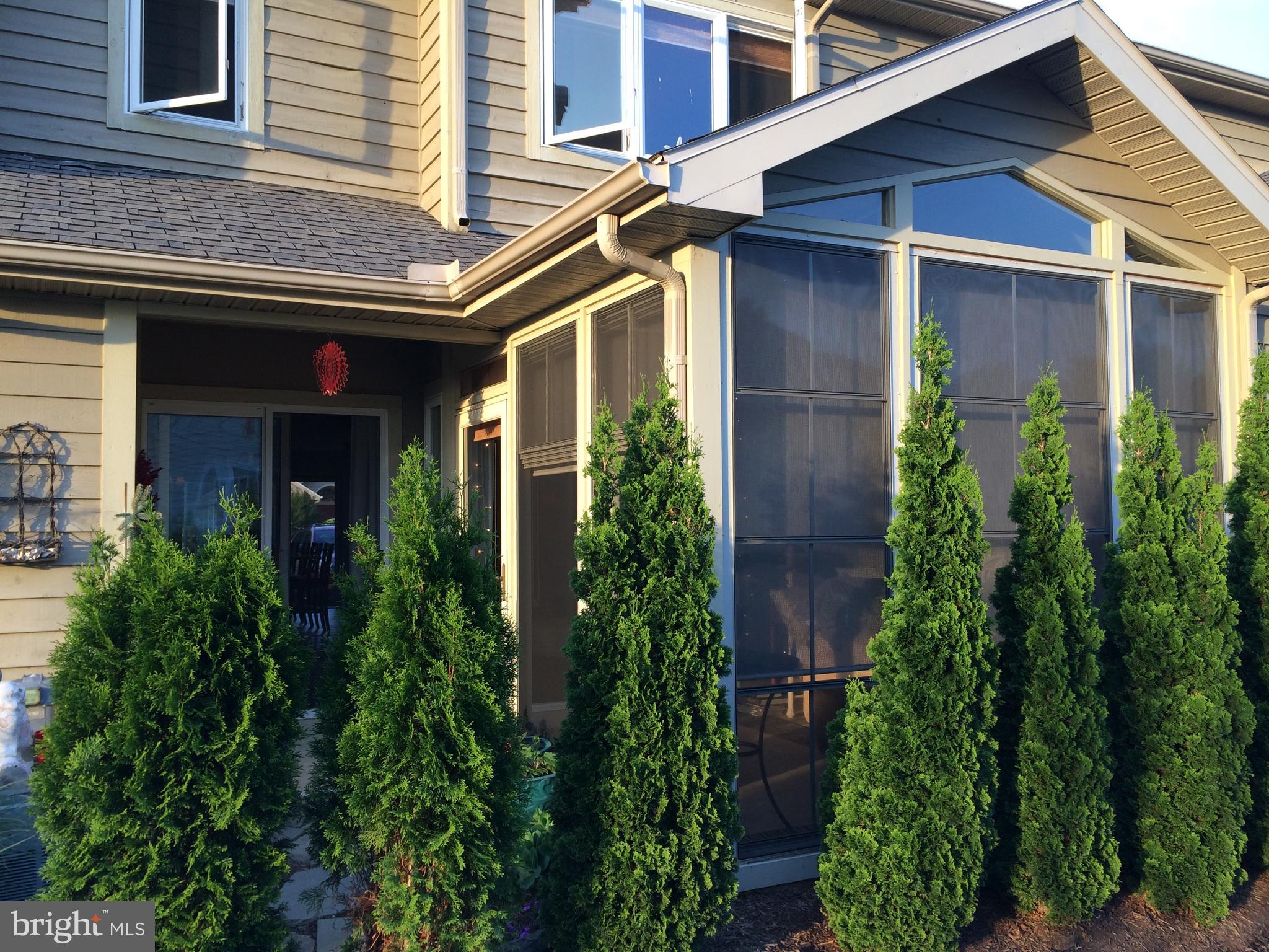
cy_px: 476
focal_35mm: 30
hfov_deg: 60.0
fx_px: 1100
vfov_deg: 46.8
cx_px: 634
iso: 50
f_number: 2.2
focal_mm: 4.12
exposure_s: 1/120
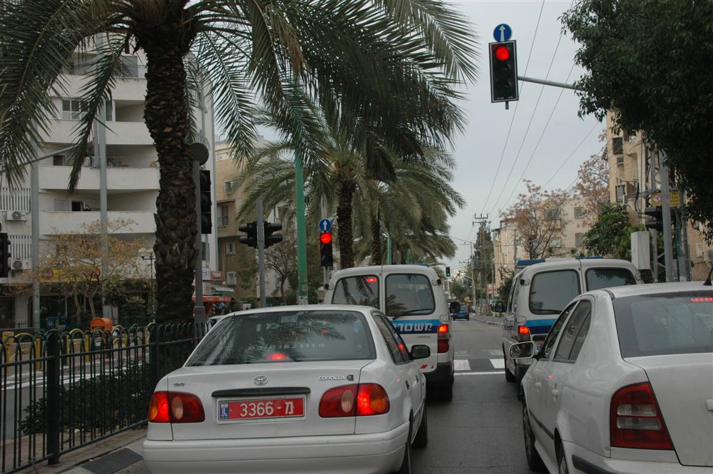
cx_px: 356
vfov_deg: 34.2
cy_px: 237
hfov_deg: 49.6
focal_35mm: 39
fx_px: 772
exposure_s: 1/320
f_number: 10
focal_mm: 26
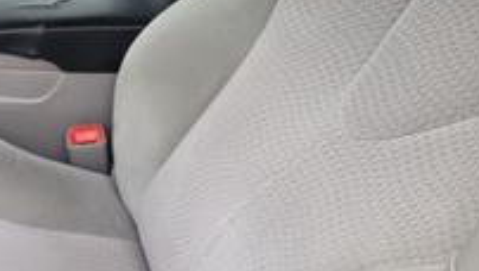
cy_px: 2
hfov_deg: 27.5
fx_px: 864
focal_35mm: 68
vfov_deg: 17.4
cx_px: -85
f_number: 1.8
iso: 200
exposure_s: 1/120
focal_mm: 7
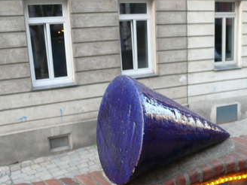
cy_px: 123
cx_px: 157
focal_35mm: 48
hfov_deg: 39.3
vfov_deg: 30.1
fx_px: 343
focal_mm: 7.4
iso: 200
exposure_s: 1/15
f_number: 2.8
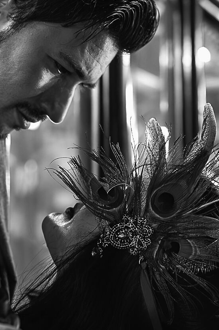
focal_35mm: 102
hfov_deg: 13.3
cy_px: 163
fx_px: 932
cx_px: 28
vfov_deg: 20.0
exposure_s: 1/40
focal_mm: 35
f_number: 2.5
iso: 4000
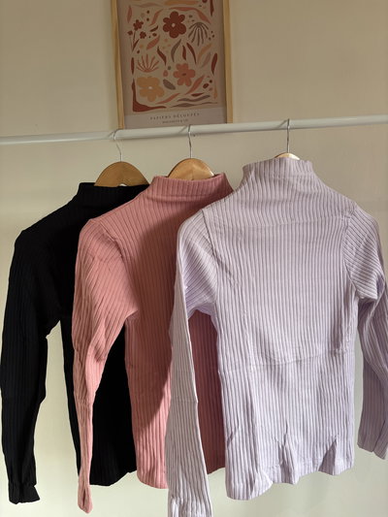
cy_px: 258
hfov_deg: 53.1
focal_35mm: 26
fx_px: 388
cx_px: 194
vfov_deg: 67.3
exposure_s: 1/73
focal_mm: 5.96
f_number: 1.6
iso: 125
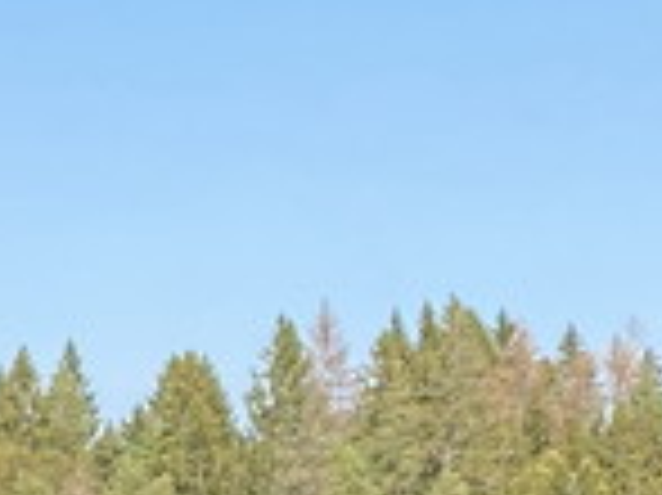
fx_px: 3248
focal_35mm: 170
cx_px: -766
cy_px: 891
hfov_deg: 10.5
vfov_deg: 8.4
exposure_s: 1/1272
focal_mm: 4.25
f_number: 1.8
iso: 32
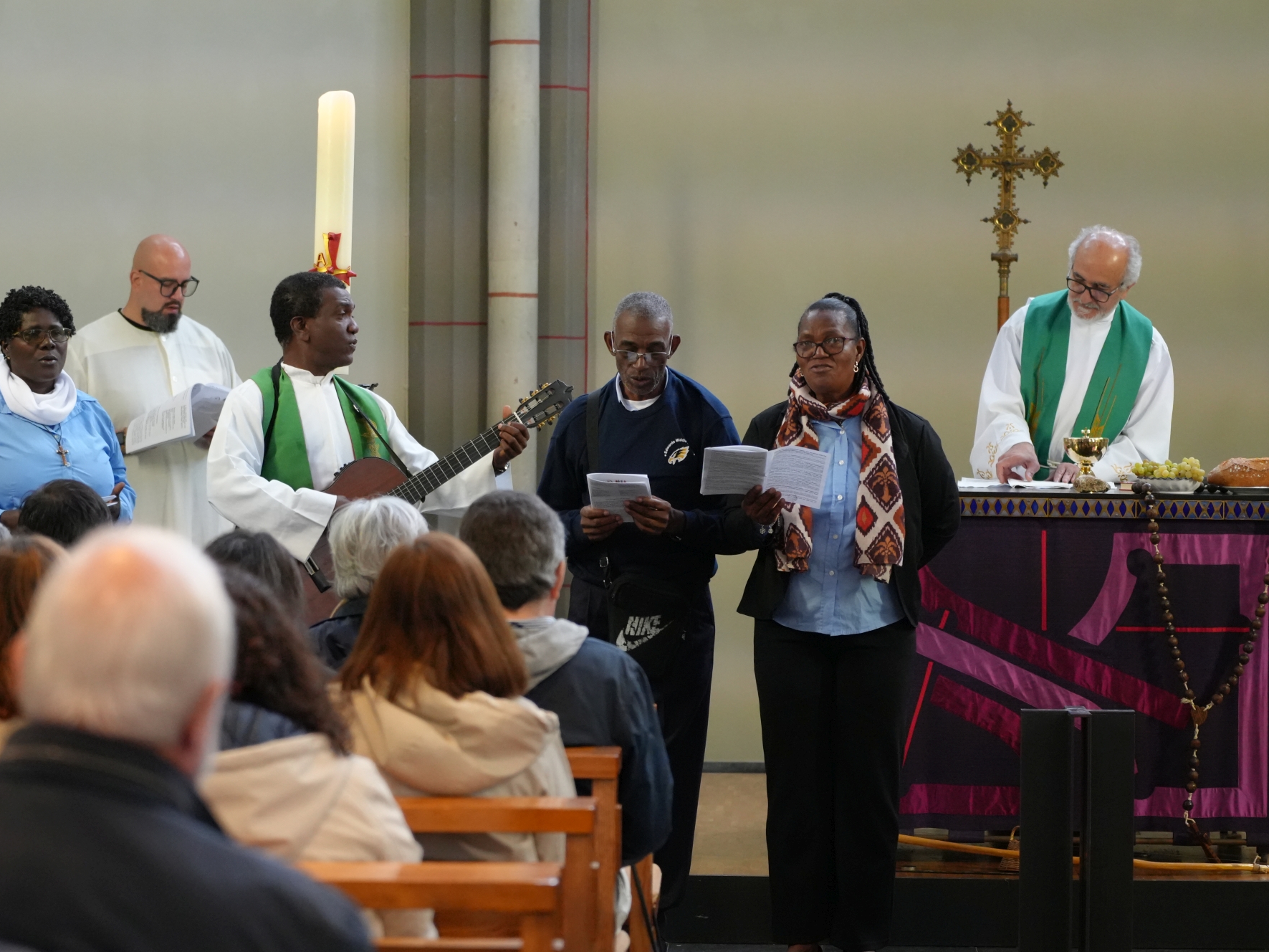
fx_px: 4179
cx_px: 560
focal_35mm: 114
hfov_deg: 17.3
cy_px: 475
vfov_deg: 13.0
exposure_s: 1/125
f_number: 2.8
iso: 3200
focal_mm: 70
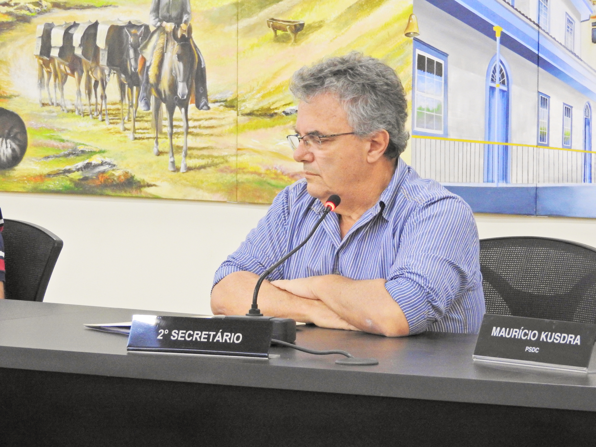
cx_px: 298
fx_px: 2325
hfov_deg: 14.6
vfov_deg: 11.0
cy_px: 224
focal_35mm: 135
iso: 800
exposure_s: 1/13
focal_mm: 24.2
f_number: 5
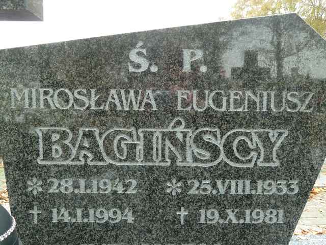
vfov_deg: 51.4
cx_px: 163
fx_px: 254
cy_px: 122
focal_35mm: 27
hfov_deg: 65.3
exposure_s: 1/30
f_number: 3.3
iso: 160
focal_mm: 4.4
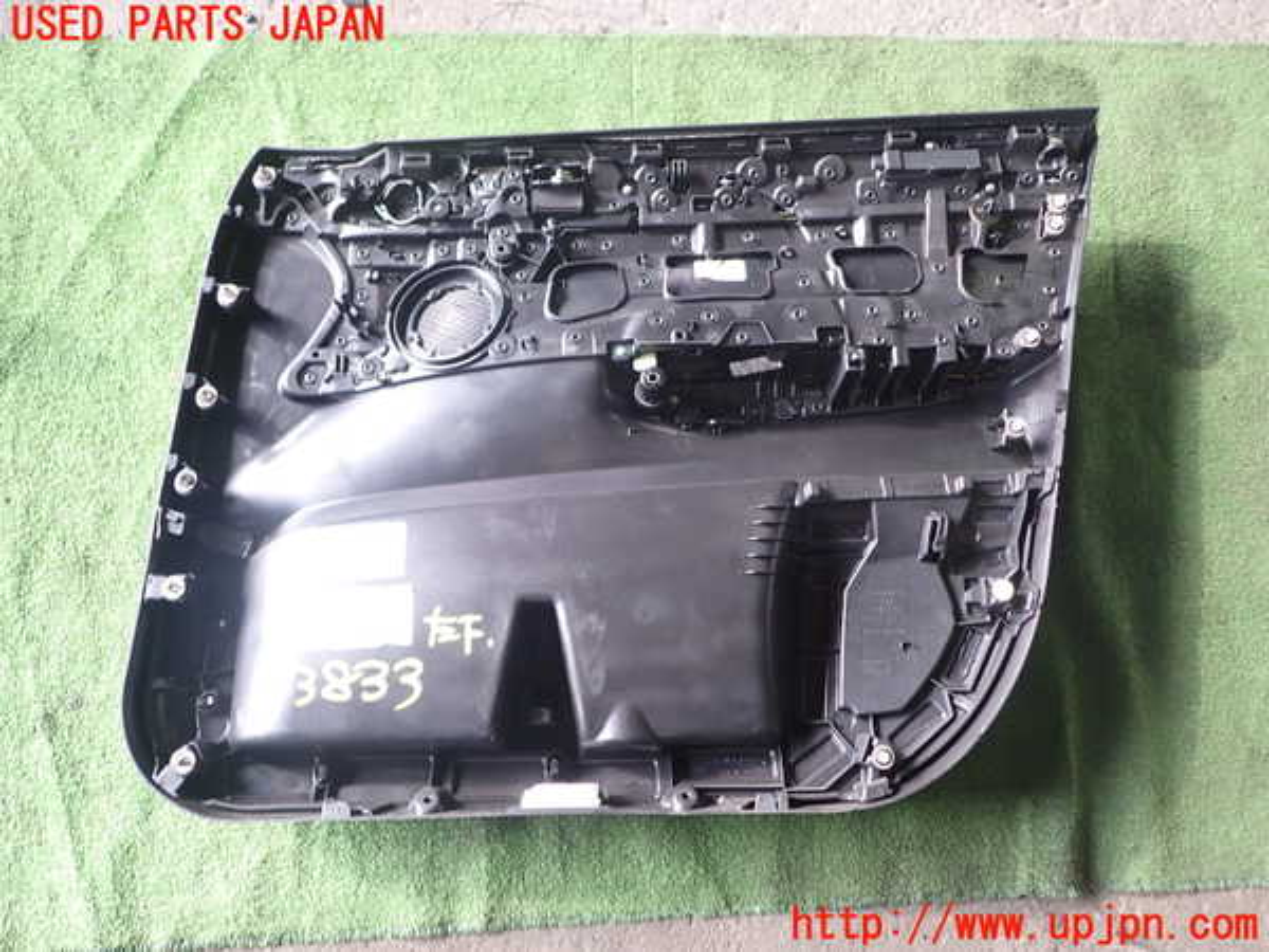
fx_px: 1026
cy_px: 476
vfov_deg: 49.7
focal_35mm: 28
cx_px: 634
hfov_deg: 63.4
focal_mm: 5.05
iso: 200
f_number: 2.2
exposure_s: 1/40
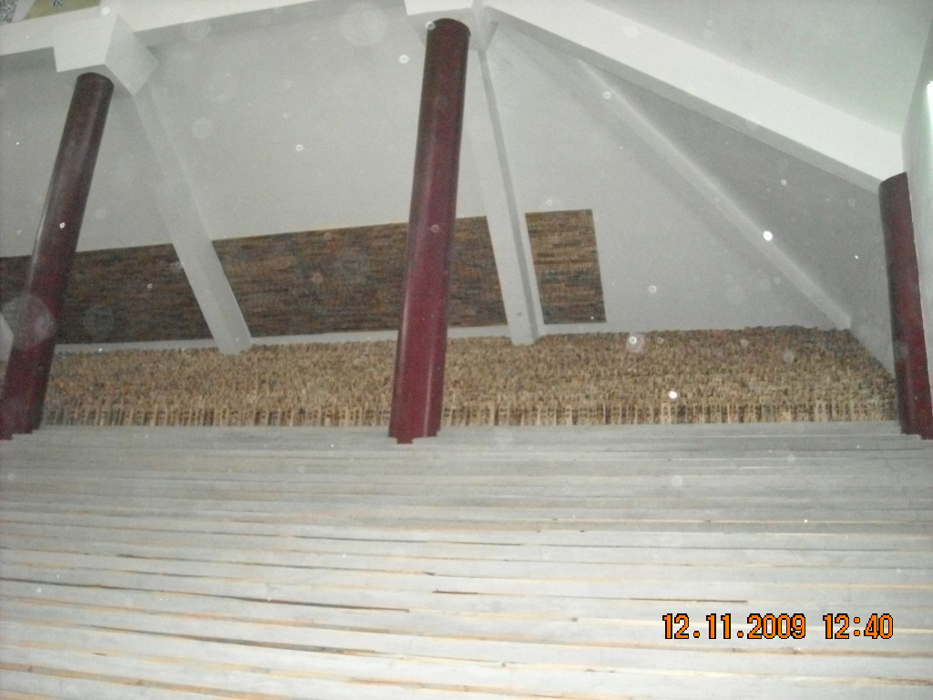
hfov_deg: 52.6
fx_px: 943
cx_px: 466
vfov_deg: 40.7
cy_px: 350
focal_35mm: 35
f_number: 2.8
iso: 1000
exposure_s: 1/60
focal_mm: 5.7
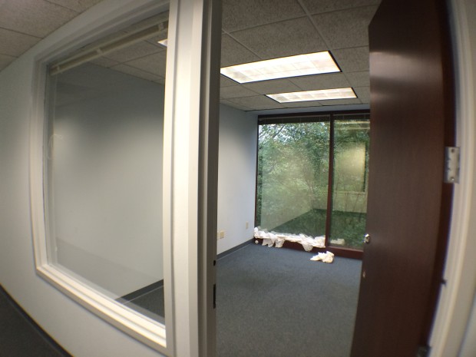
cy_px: 178
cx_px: 238
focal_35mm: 29
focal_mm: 4.15
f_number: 2.2
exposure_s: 1/30
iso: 50
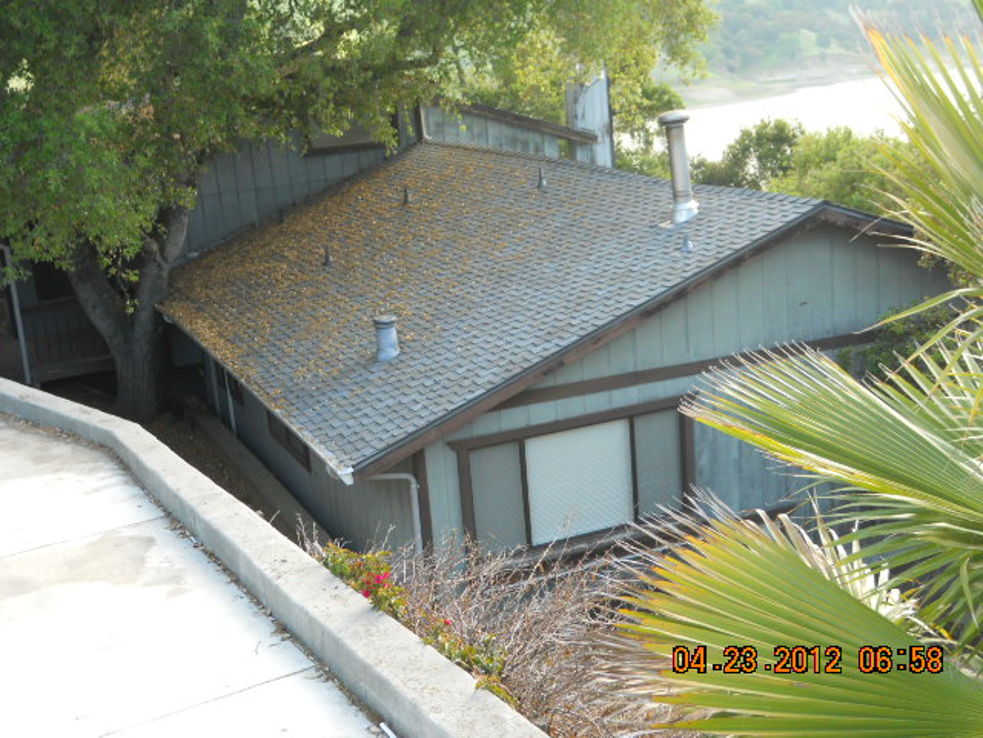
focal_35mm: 46
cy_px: 369
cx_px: 492
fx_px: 1306
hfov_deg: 41.2
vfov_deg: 31.5
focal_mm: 8.3
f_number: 3.4
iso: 320
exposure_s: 1/250
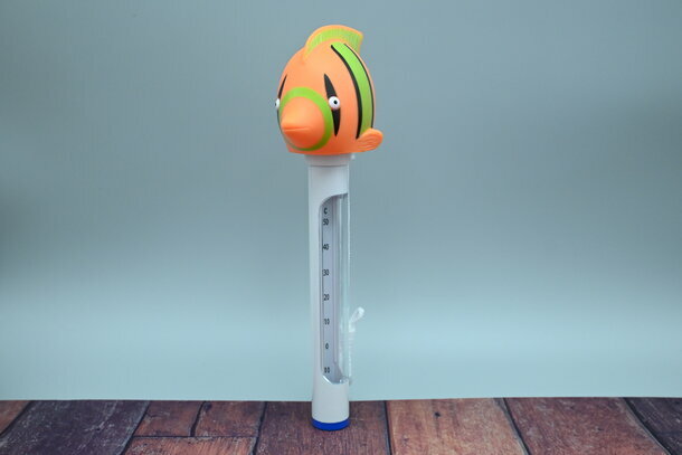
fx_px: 753
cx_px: 341
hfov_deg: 48.7
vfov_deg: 33.6
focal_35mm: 40
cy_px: 228
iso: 1000
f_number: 4.5
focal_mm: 26.5
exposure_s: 1/125
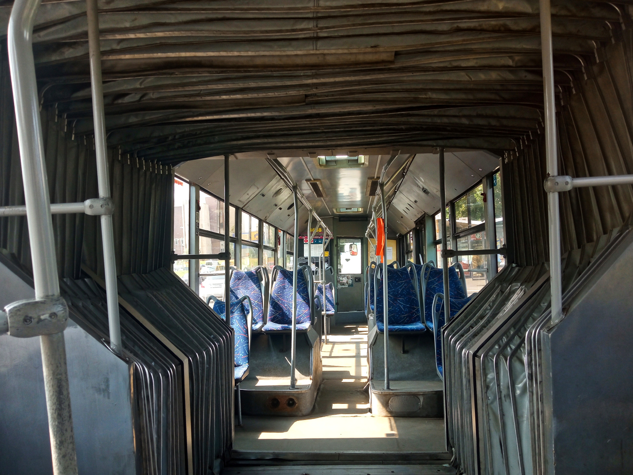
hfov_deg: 65.3
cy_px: 238
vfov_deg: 51.4
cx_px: 316
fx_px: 494
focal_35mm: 27
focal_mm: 3.79
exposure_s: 1/100
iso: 176
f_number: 2.2
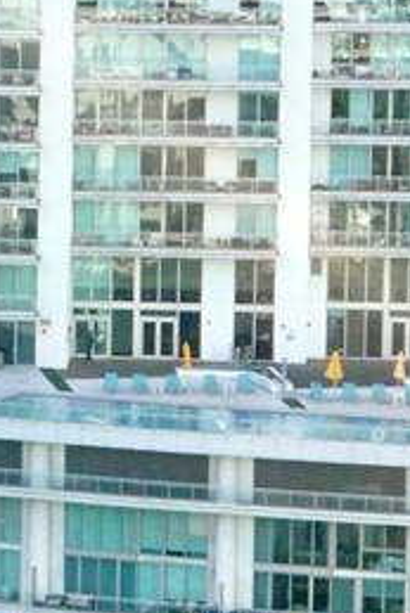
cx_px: -1115
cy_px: 251
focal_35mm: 347
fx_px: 5920
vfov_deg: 5.9
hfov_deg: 3.8
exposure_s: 1/160
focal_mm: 27
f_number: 11
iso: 200
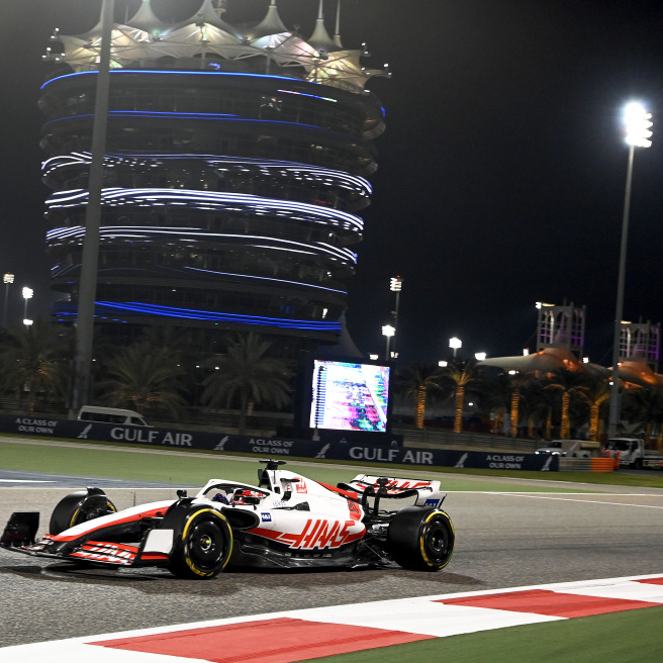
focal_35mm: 69
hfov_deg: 24.8
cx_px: 187
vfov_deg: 25.0
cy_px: 325
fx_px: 1495
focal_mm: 52
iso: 4000
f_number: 6.3
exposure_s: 1/500
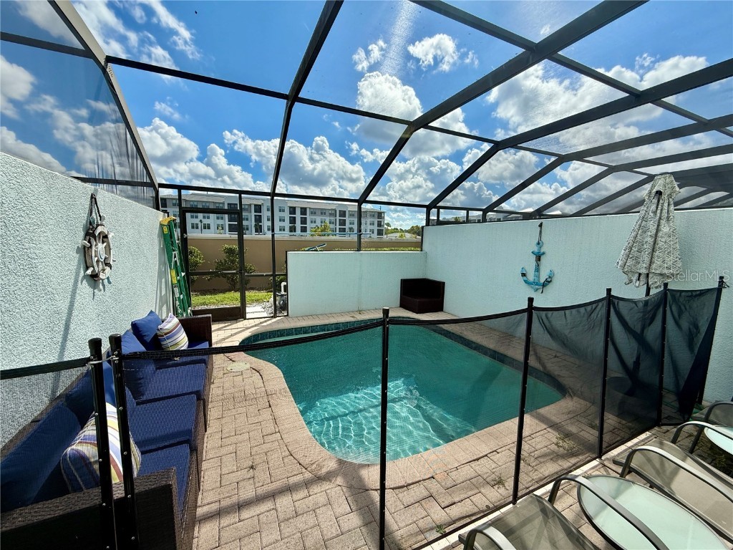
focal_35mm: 14
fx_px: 296
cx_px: 366
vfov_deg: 85.7
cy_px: 275
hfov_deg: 102.1
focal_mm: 2.22
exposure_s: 1/1368
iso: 64
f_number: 2.2
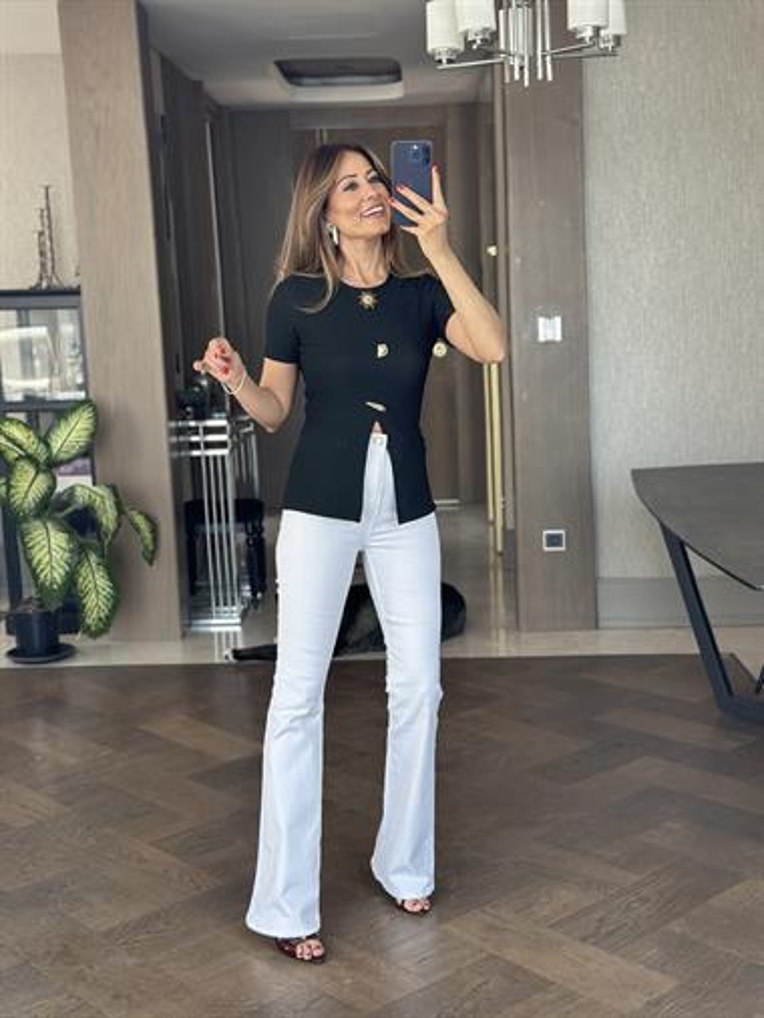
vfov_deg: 39.6
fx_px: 1411
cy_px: 509
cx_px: 382
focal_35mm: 48
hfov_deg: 30.3
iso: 125
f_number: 1.78
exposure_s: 1/108
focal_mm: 6.86
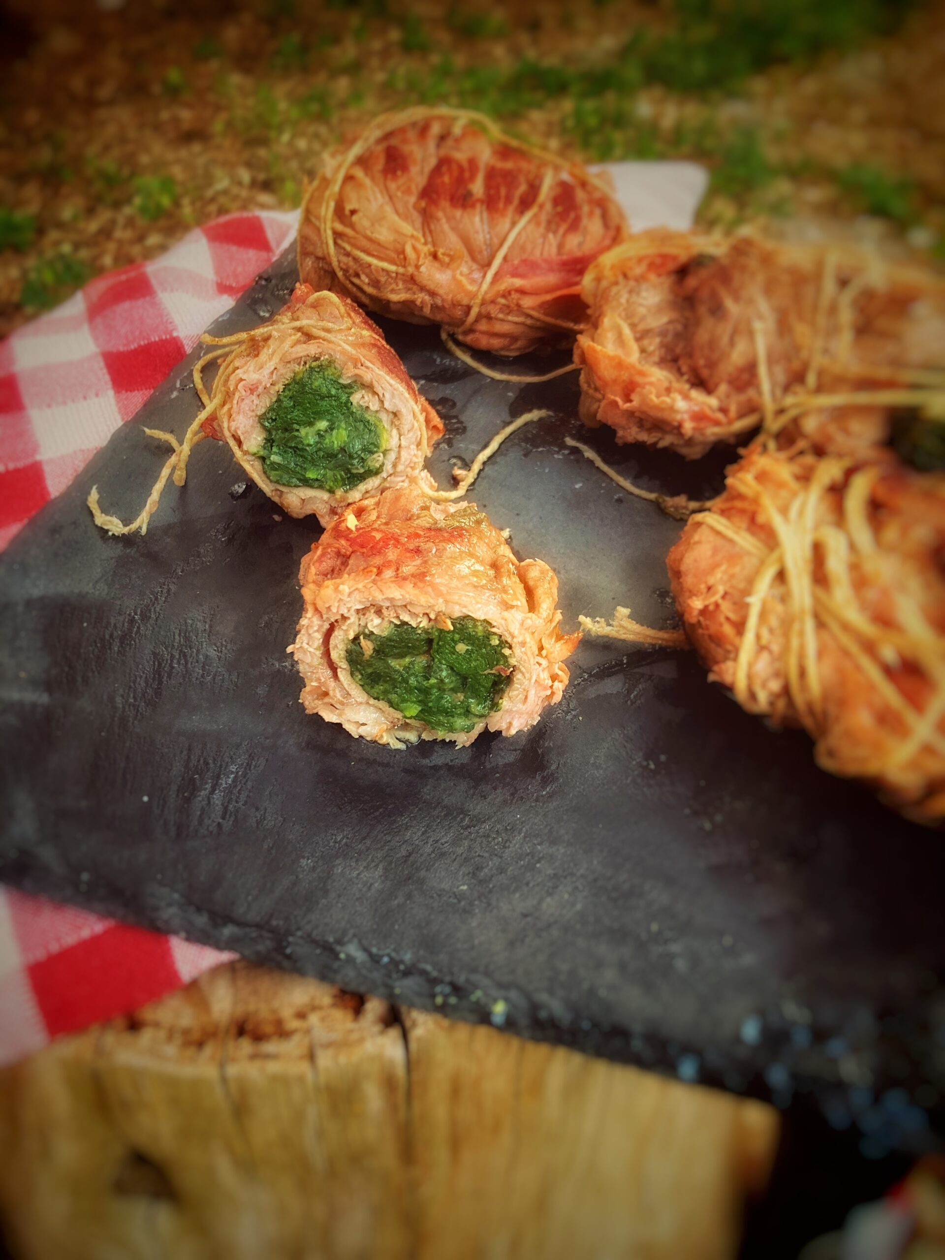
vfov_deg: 63.4
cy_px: 630
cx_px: 472
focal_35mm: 28
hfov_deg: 49.7
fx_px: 1019
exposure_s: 1/60
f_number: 1.8
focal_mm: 3.99
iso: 200
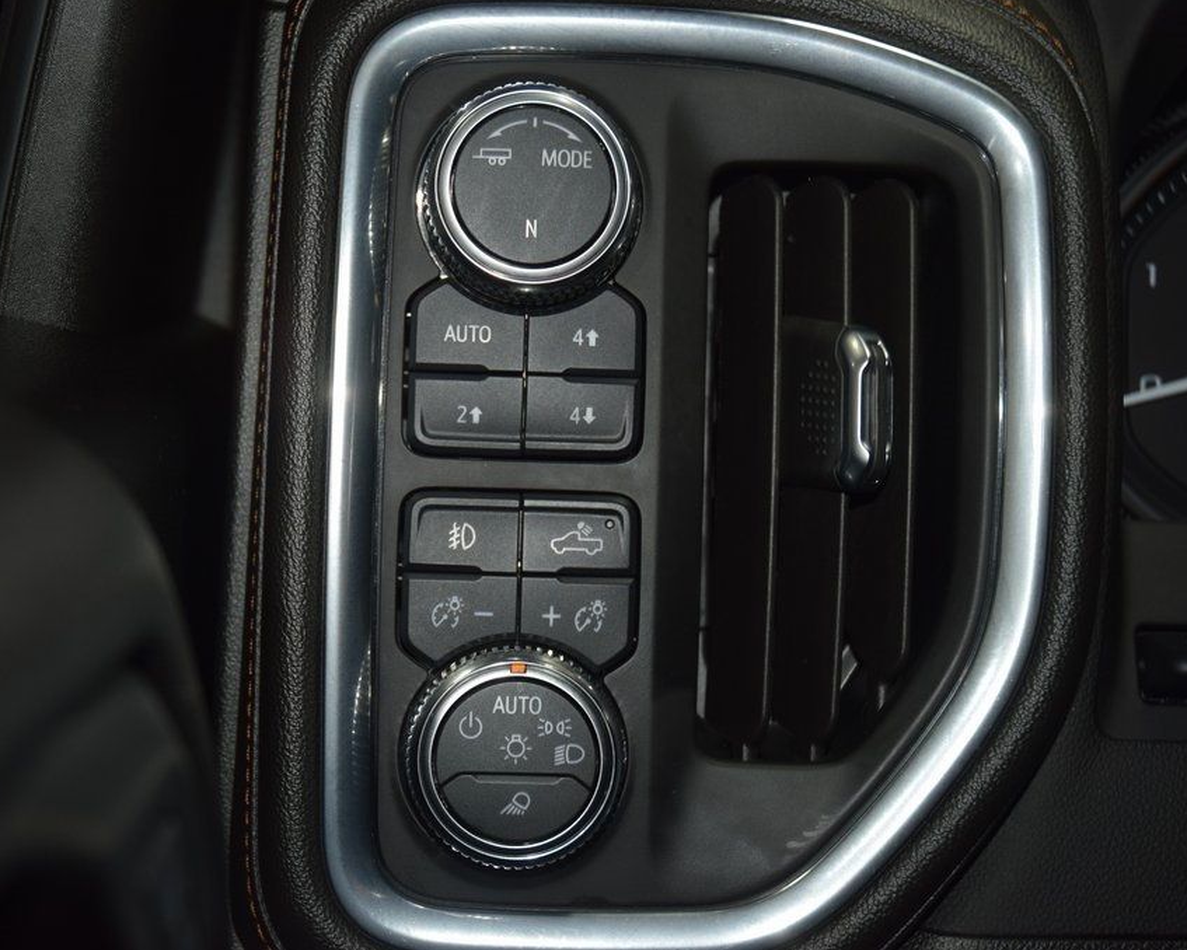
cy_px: 474
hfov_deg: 31.6
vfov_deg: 25.6
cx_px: 505
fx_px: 2093
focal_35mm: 60
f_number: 4.2
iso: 500
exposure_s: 1/30
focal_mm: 35
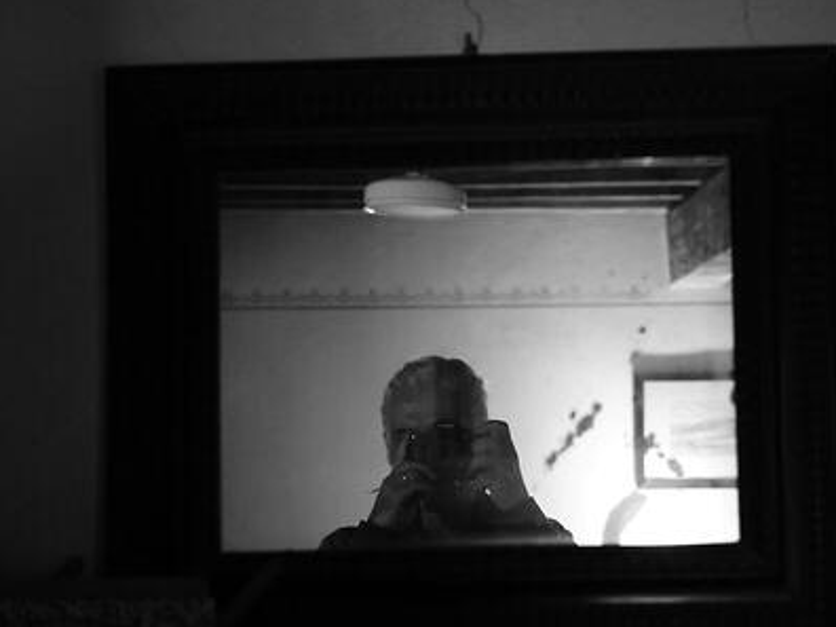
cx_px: 429
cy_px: 378
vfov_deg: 28.5
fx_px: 1232
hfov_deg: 37.5
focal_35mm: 51
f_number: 2.8
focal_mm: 35
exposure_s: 1/15
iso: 6400
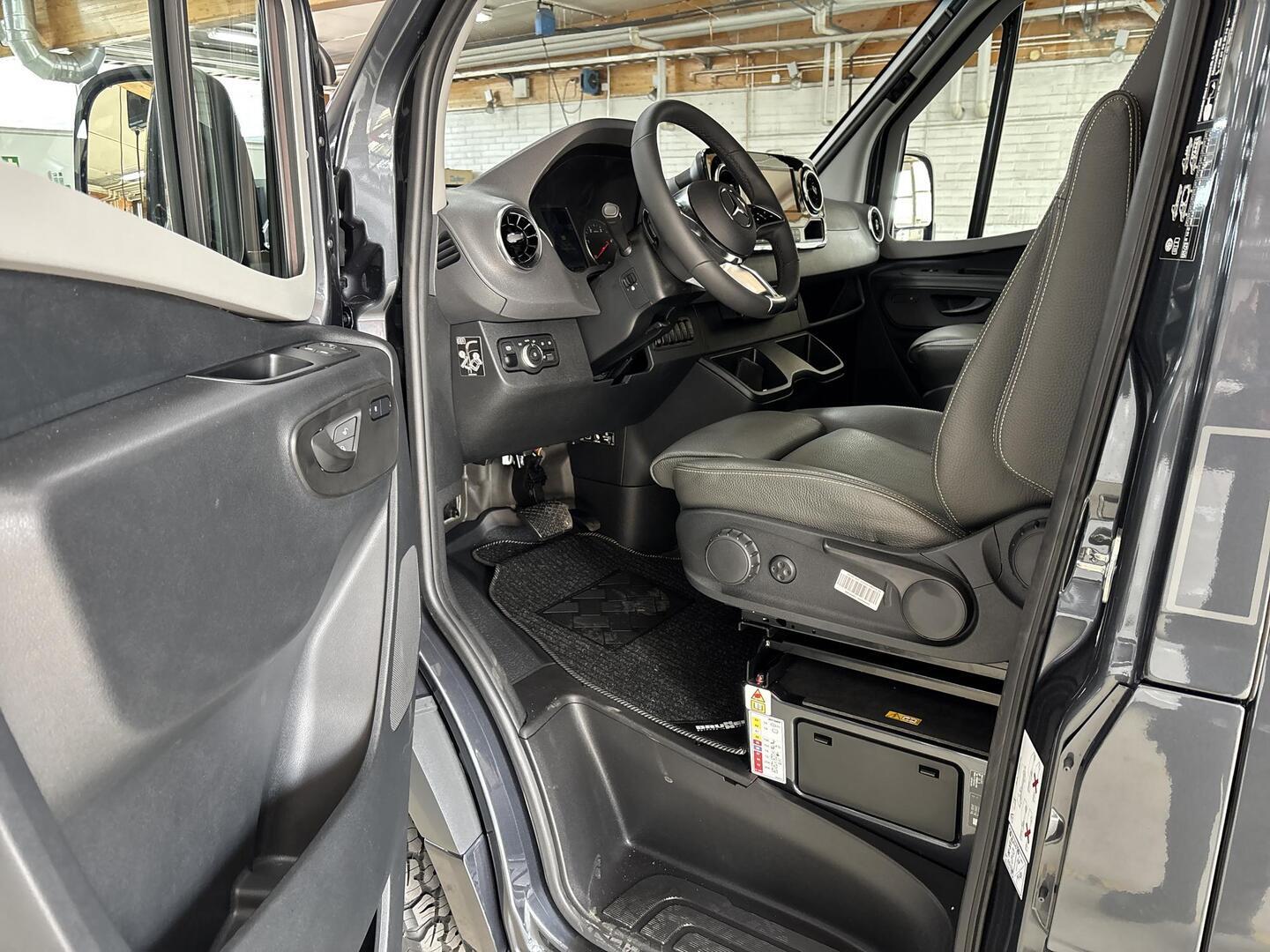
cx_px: 635
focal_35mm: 26
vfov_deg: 53.1
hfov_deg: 67.3
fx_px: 954
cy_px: 476
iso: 250
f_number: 1.6
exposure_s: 1/50
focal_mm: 5.96
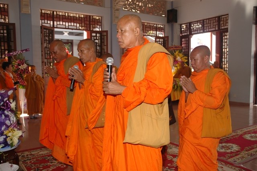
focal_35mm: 33
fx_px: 235
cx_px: 128
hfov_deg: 57.2
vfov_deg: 39.9
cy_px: 86
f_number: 4
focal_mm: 22
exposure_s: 1/60
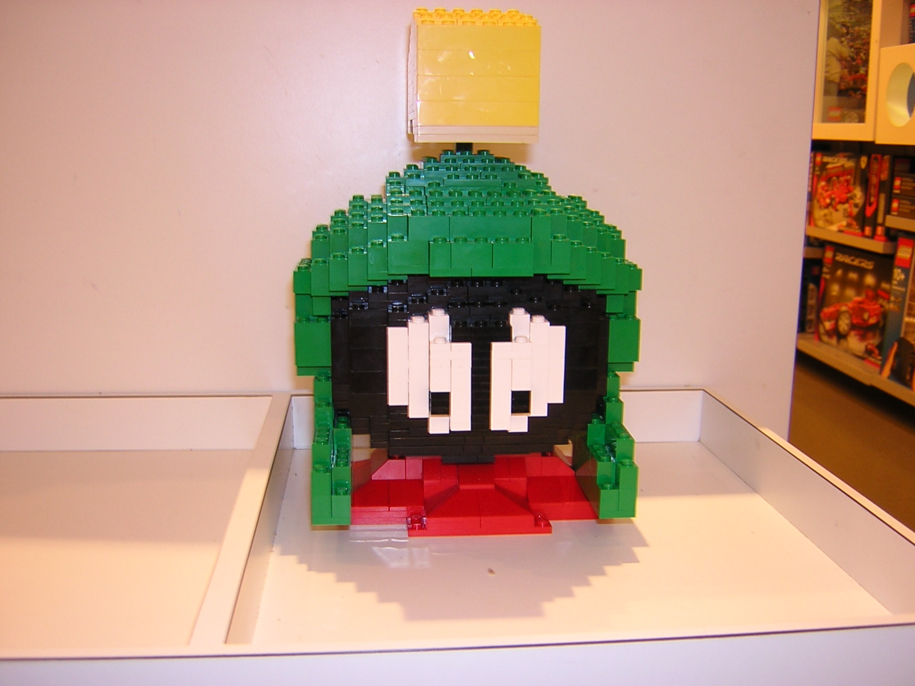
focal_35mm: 36
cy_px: 343
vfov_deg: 39.7
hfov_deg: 51.4
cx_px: 458
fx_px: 952
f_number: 2.6
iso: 100
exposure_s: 1/30
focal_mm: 4.7
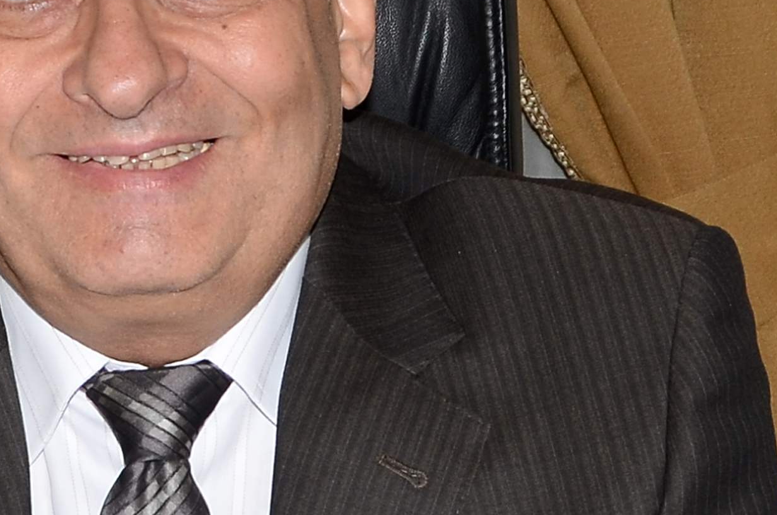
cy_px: 506
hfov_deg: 14.1
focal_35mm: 144
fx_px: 3102
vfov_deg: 9.4
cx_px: 5
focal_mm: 24
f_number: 5.6
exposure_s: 1/80
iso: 250
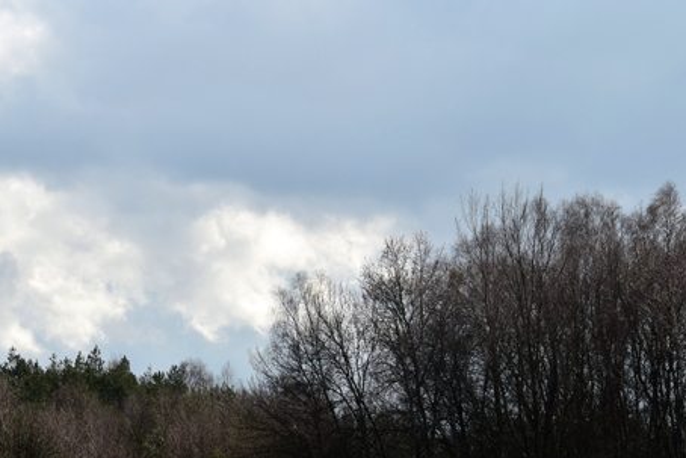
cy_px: 367
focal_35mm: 185
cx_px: 205
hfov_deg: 11.1
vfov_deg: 7.4
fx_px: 3526
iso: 400
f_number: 11
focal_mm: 70
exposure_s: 1/400
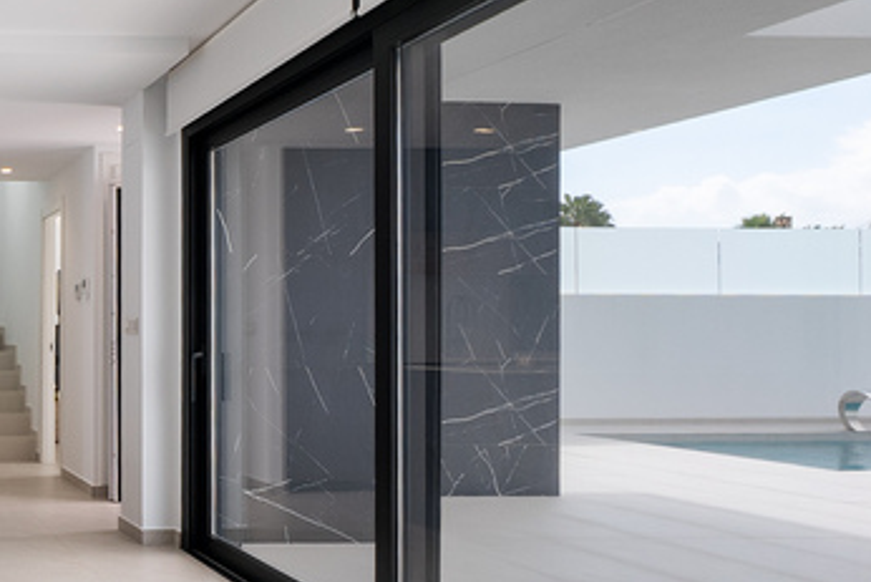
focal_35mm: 39
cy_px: 320
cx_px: -98
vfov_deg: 34.2
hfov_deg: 39.8
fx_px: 944
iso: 320
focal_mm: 10
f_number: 8
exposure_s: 1/40
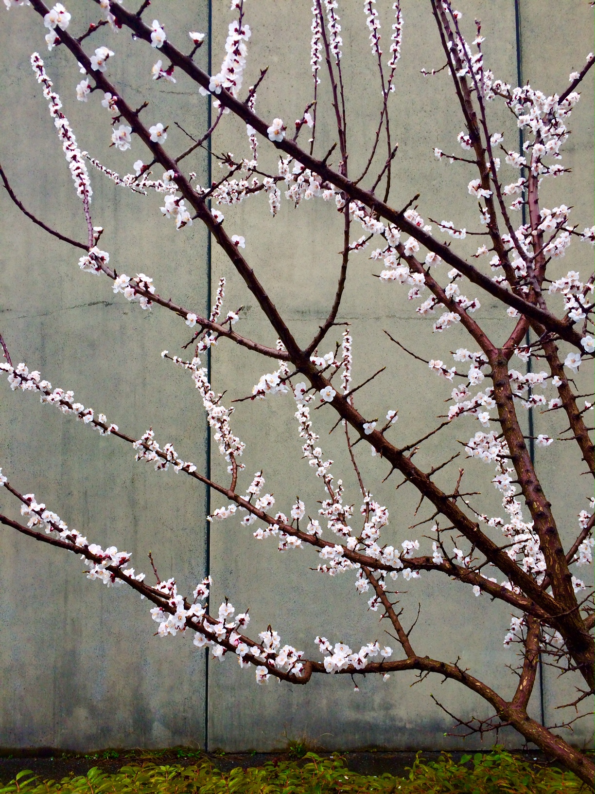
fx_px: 665
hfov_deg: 48.2
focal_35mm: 29
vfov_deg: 61.7
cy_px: 397
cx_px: 298
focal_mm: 4.15
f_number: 2.2
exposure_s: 1/336
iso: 32
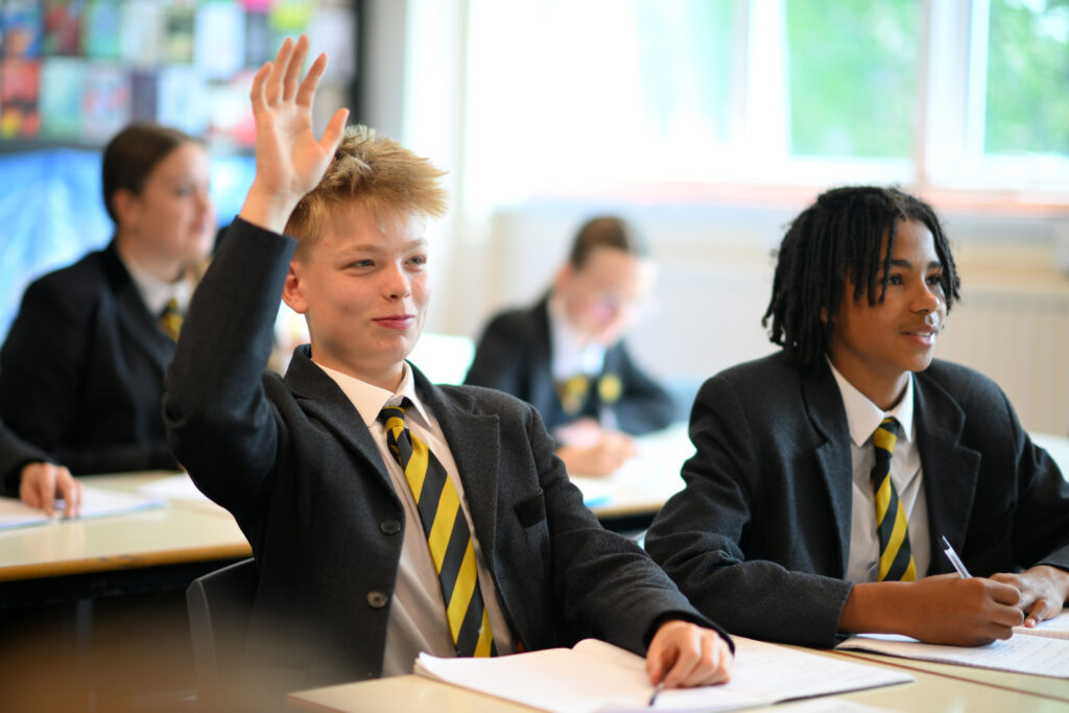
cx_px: 534
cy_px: 356
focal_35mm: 85
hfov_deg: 23.9
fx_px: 2524
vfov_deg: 16.1
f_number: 1.4
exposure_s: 1/400
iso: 400
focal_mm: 85
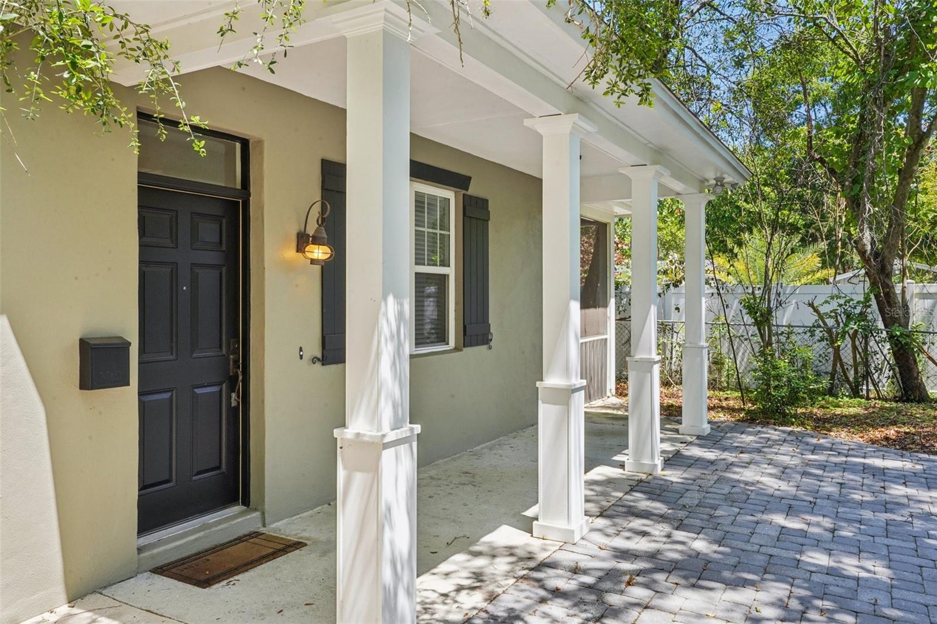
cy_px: 312
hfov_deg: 65.5
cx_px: 468
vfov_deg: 46.4
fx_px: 729
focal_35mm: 28
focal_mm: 28
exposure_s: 1/25
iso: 400
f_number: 20
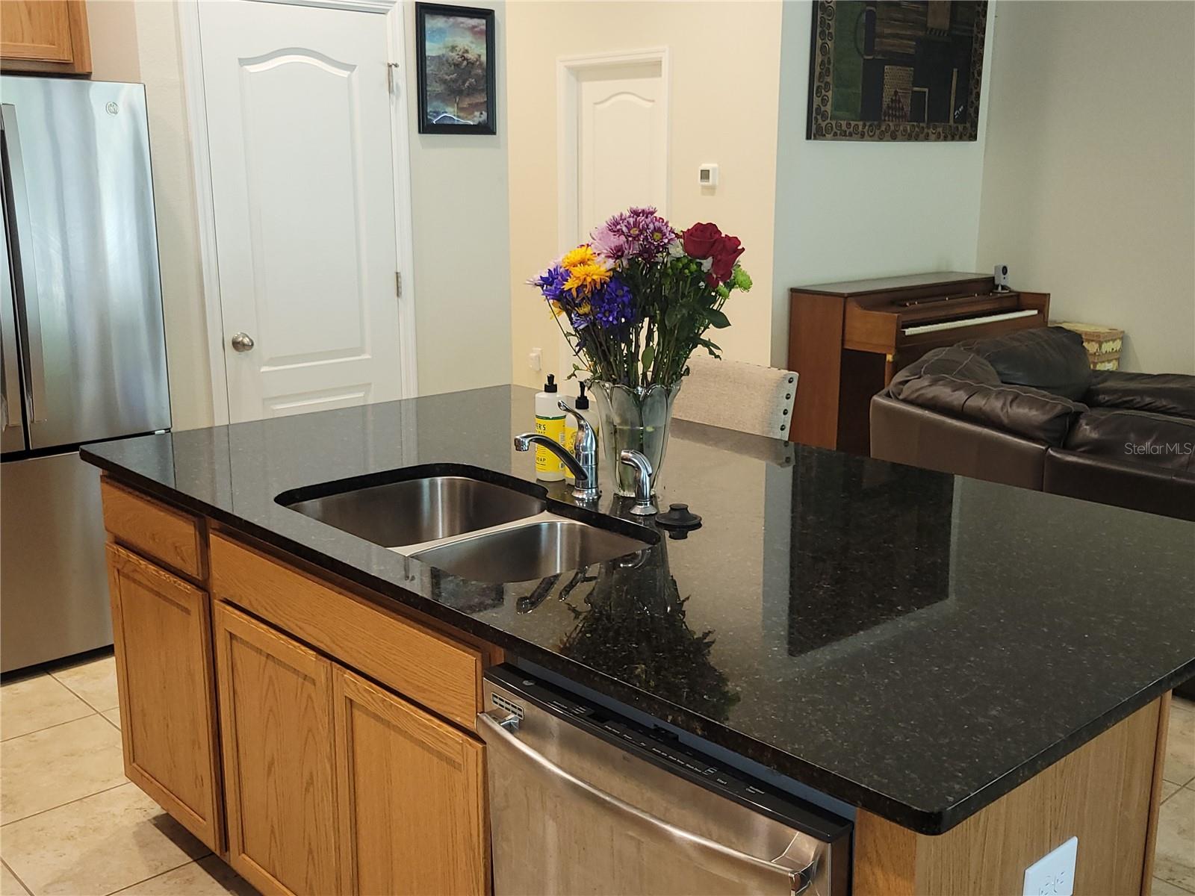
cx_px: 598
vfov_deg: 53.1
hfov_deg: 67.3
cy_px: 448
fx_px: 898
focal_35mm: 26
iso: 125
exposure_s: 1/20
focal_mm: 5.4
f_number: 1.8
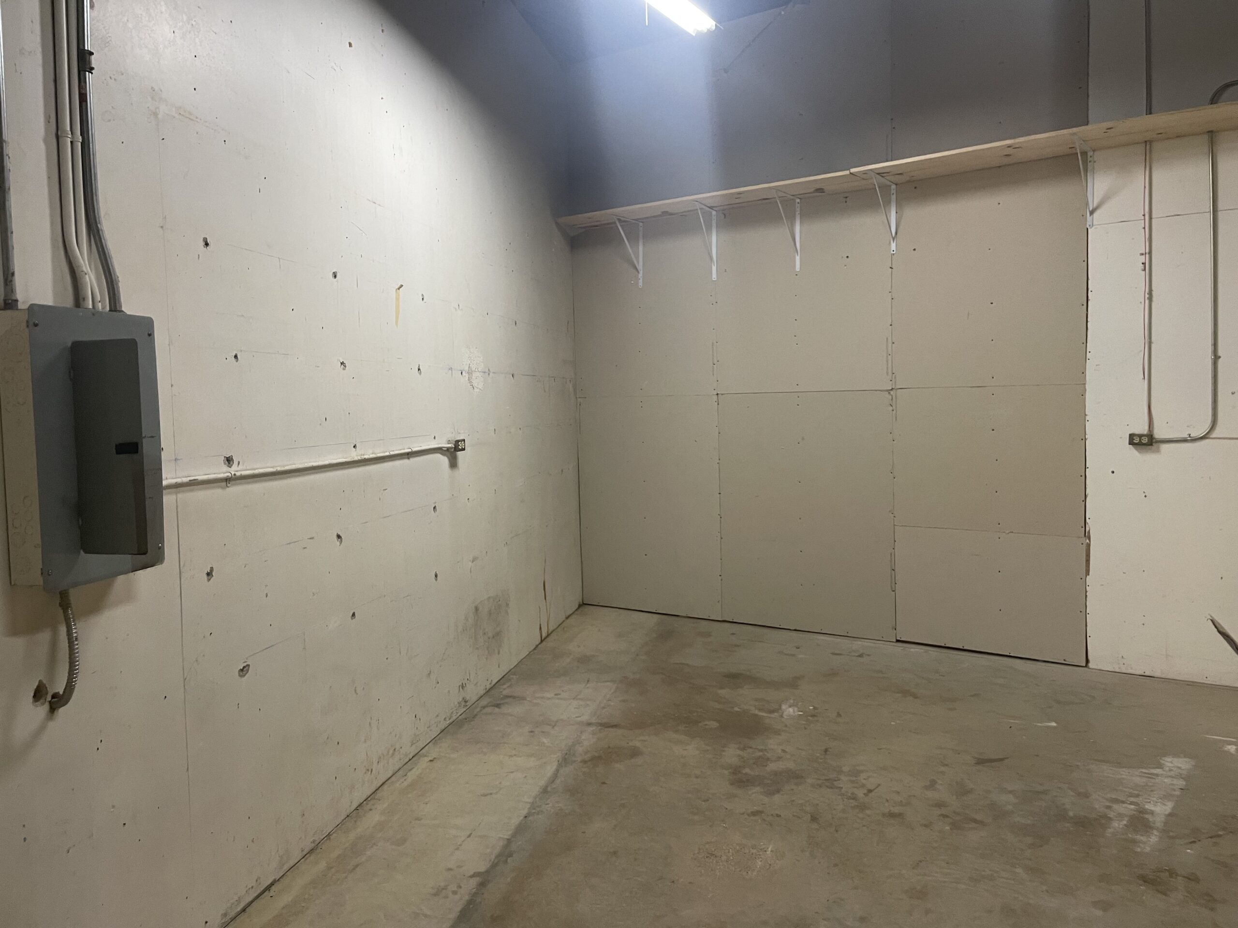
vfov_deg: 53.1
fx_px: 930
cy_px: 464
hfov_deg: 67.3
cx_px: 619
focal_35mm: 26
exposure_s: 1/60
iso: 125
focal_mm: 4.2
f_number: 1.6
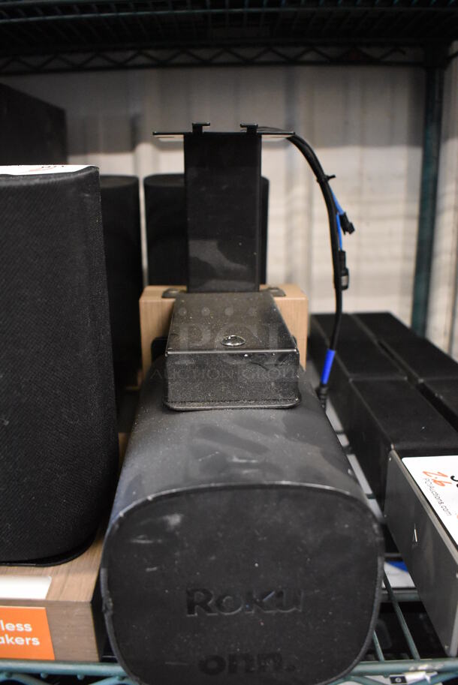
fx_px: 514
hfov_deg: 48.0
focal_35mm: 27
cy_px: 342
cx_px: 229
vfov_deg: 67.3
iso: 5600
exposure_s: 1/125
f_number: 3.5
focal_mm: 18
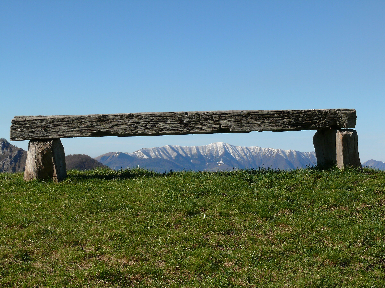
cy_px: 144
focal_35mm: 72
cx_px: 192
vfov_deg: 20.4
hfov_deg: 27.0
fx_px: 801
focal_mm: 15.3
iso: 100
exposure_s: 1/250
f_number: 9
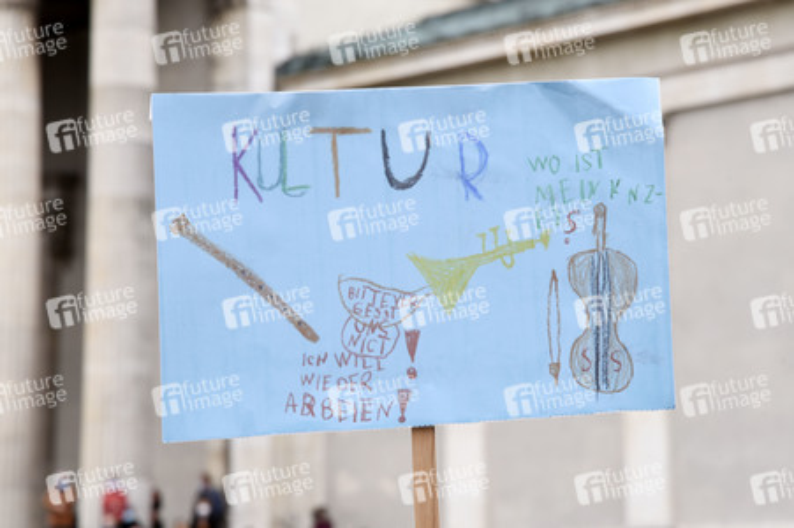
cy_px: 264
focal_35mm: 120
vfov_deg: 11.4
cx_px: 397
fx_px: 2645
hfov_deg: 17.1
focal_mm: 120
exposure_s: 1/160
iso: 400
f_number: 8
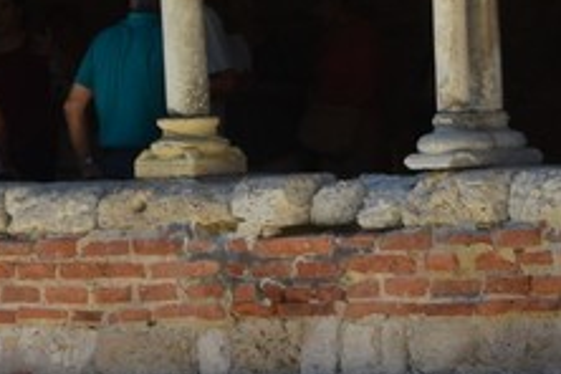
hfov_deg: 5.1
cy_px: -407
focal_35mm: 406
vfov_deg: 3.4
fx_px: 6326
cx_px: 202
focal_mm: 40
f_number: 8
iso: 360
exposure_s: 1/250
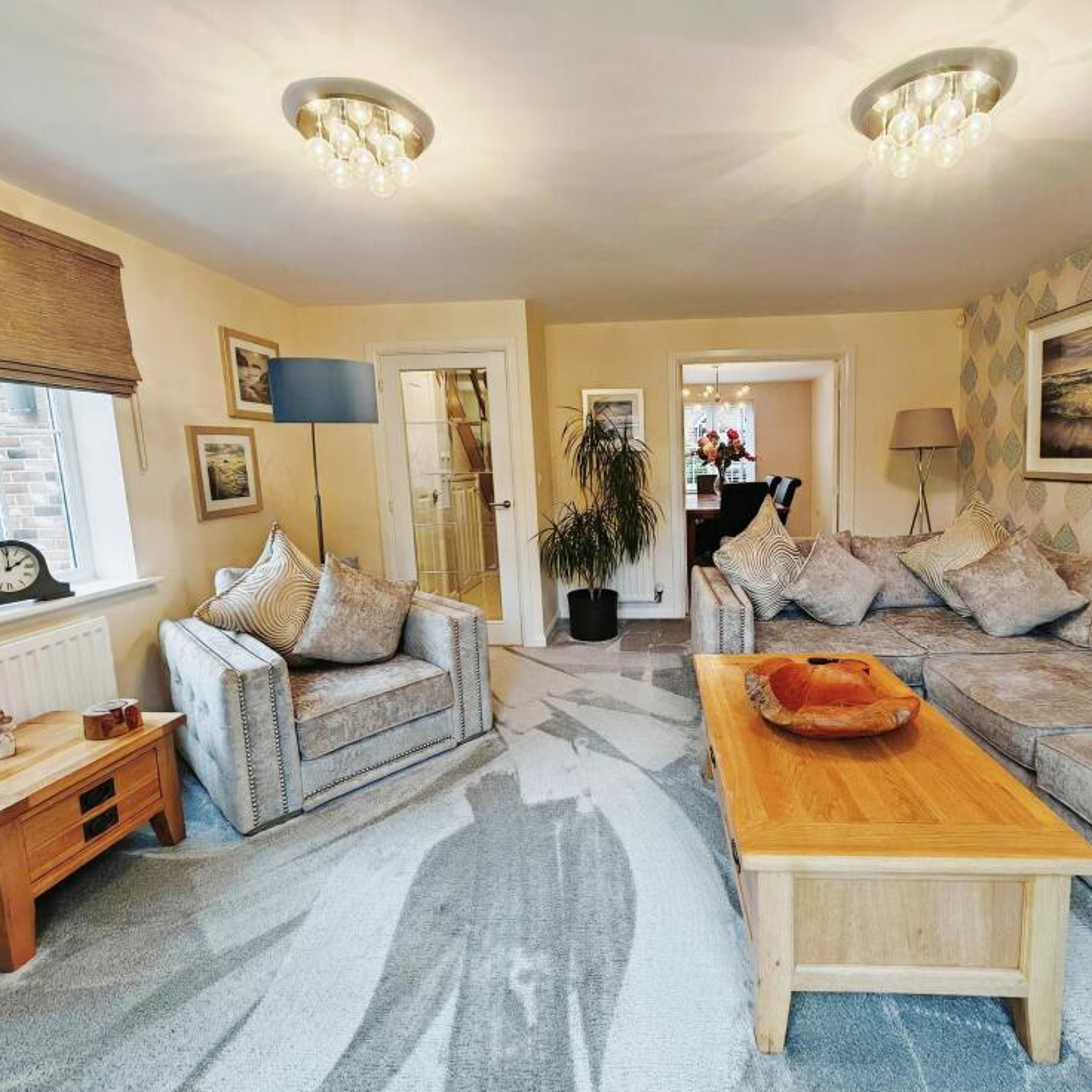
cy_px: 557
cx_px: 611
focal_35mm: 16
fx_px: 571
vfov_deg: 87.4
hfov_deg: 87.0
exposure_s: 1/33
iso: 400
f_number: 2
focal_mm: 1.82
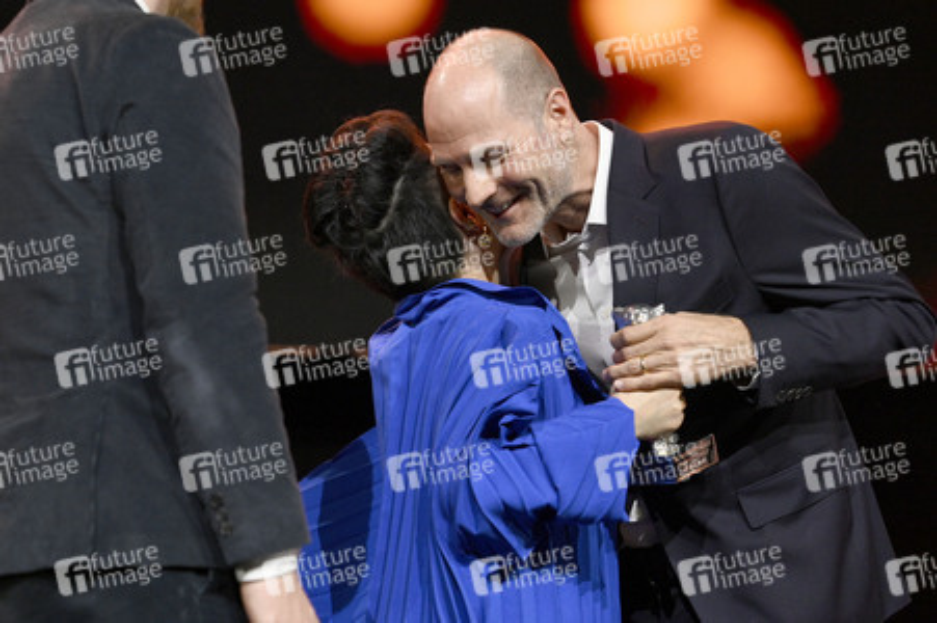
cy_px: 312
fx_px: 4031
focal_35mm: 155
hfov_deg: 13.3
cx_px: 468
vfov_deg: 8.8
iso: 4000
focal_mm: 155
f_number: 5
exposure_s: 1/250
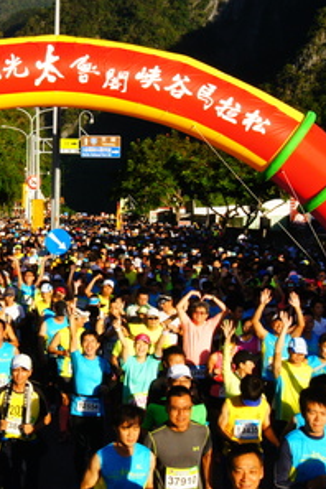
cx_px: 50
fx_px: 1083
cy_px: 245
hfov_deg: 16.9
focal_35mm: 80
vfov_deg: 25.4
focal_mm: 35
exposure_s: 1/125
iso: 800
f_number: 32
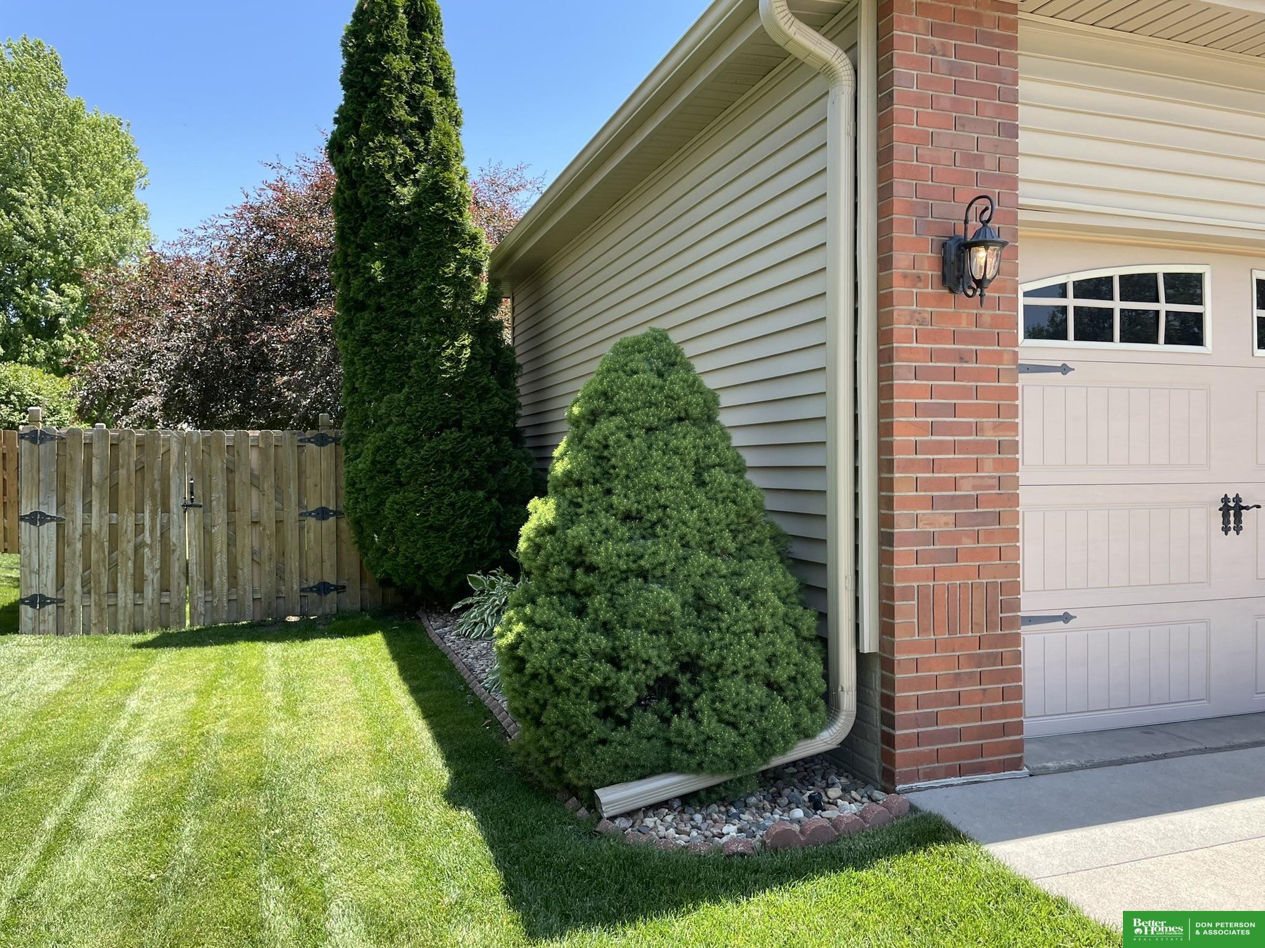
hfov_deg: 67.3
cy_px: 474
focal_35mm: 26
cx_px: 632
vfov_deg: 53.1
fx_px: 950
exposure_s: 1/690
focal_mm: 4.2
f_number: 1.6
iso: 32
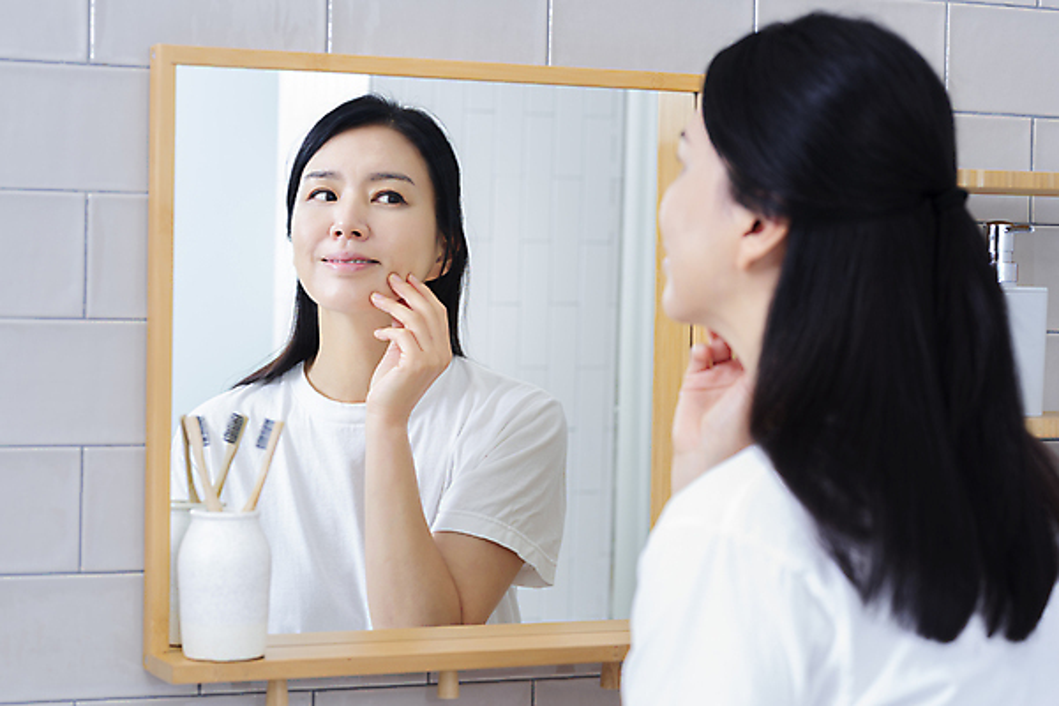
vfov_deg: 16.1
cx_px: 530
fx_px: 2500
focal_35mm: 85
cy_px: 353
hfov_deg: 23.9
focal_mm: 85
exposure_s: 1/125
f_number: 5
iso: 100
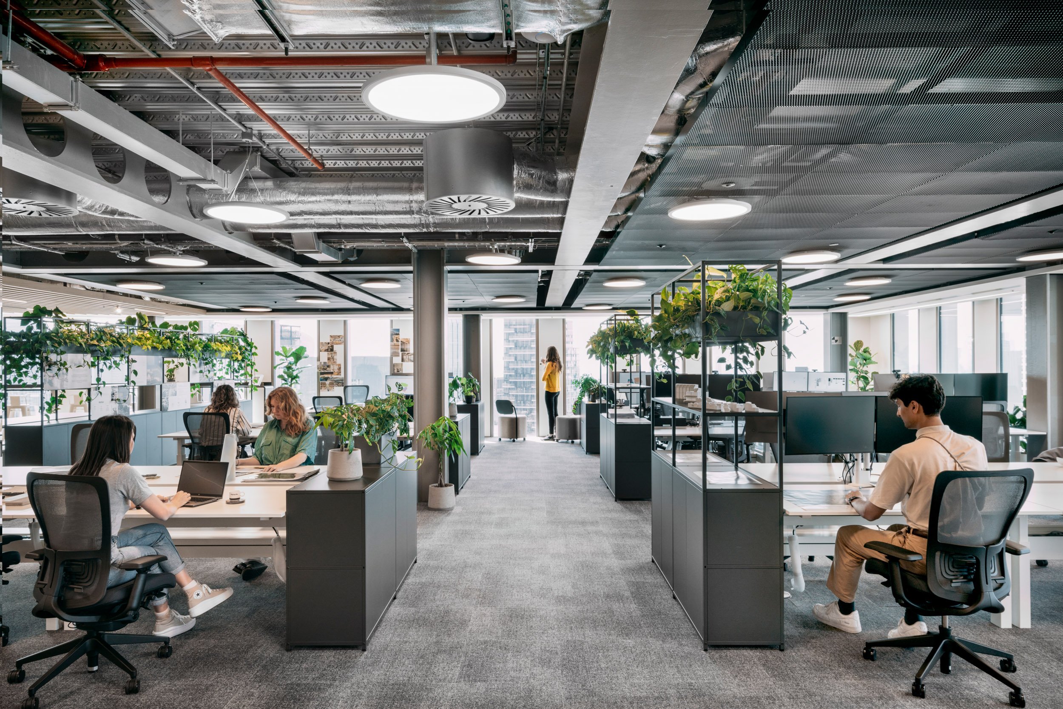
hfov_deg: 78.6
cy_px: 354
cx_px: 532
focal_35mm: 22
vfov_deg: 57.2
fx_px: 650
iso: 200
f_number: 11
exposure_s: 1/8
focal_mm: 22
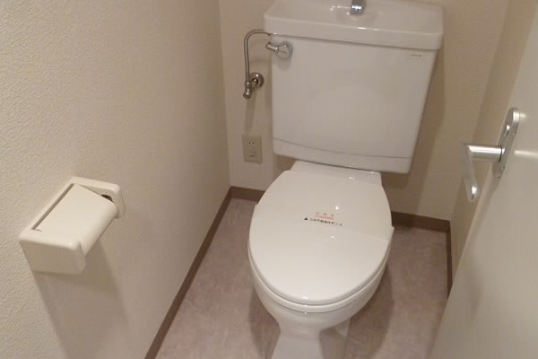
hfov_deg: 55.8
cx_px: 270
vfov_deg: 38.9
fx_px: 508
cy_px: 175
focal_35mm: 34
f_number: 3.1
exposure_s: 1/30
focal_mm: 5
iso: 400
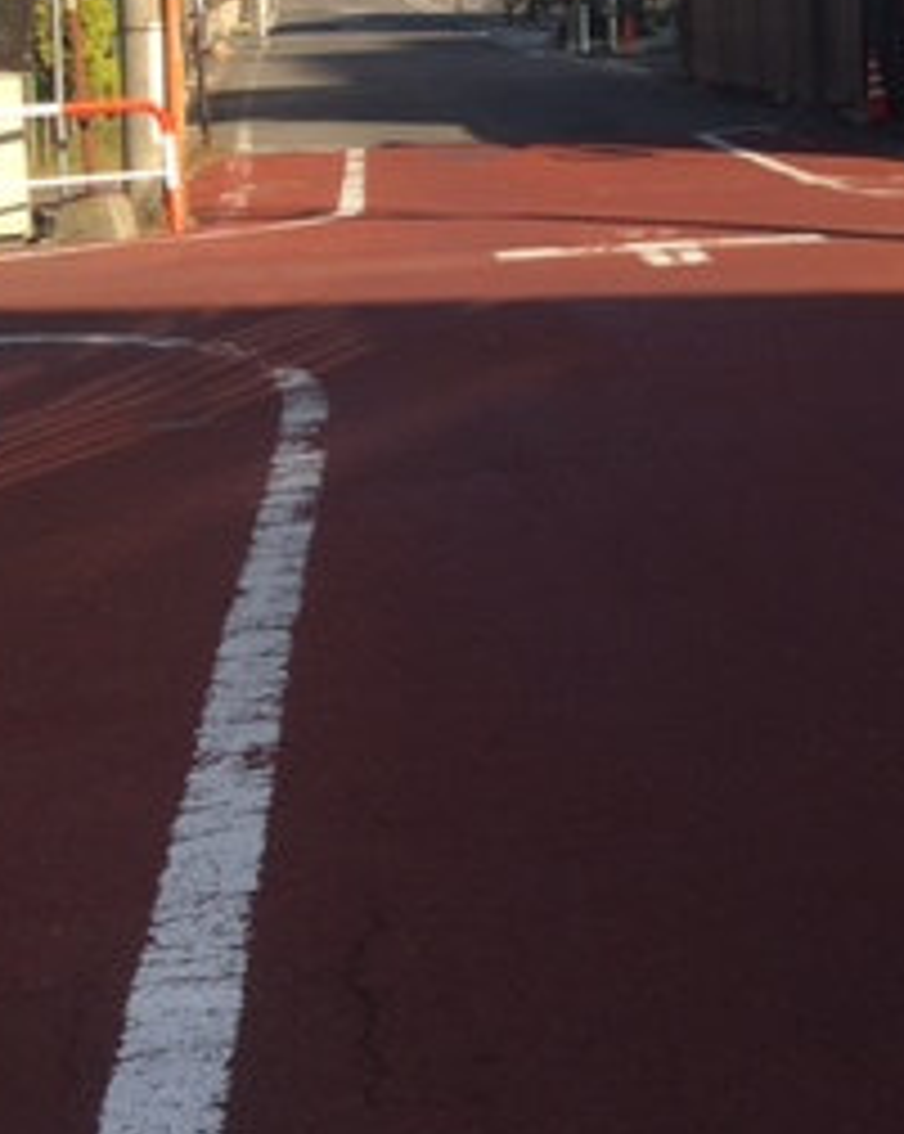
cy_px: 72
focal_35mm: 72
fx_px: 2412
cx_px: 1192
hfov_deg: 19.5
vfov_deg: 25.5
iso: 25
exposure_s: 1/810
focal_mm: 4.15
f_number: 2.2
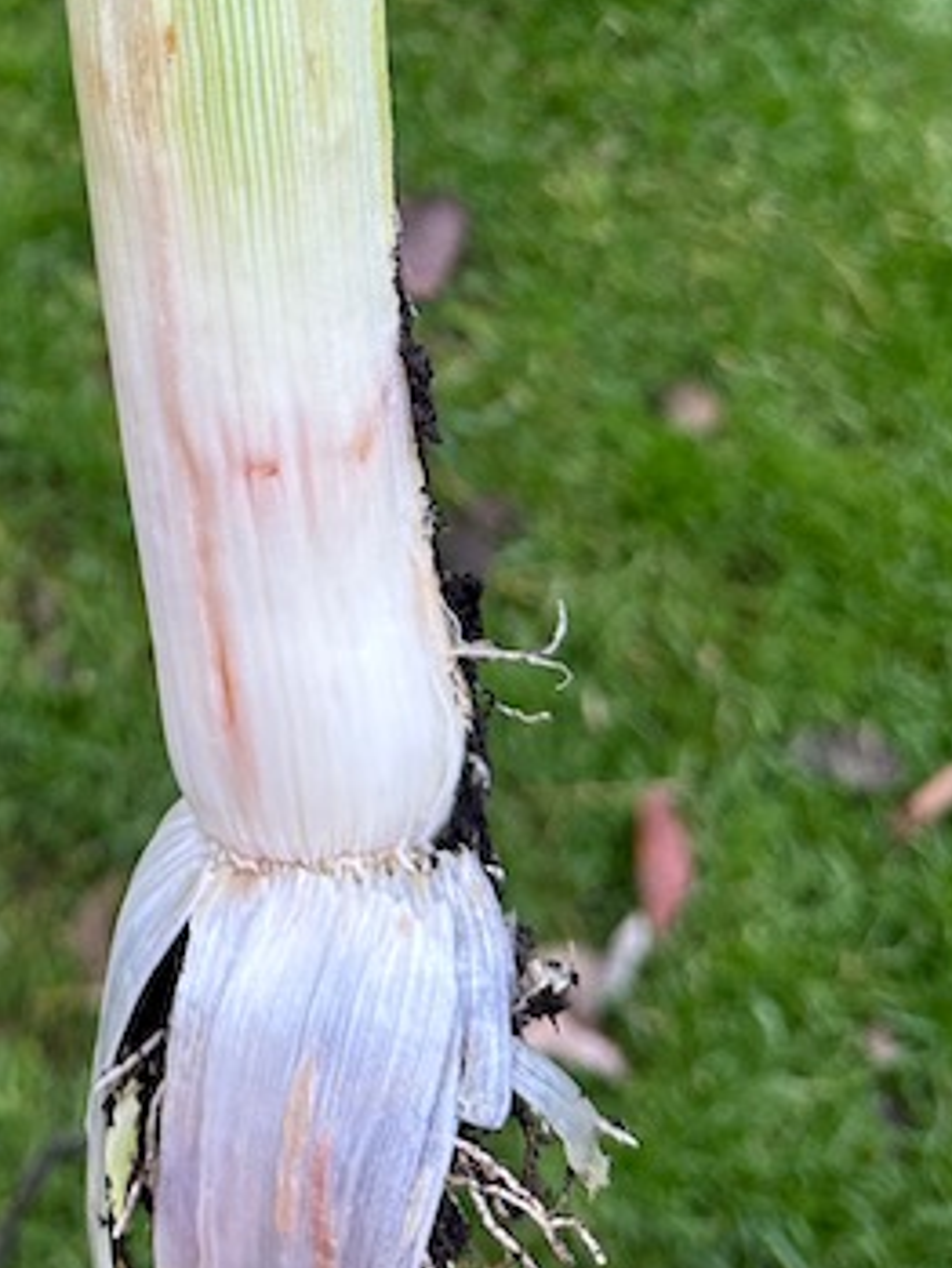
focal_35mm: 55
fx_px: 2016
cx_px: 36
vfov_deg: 32.7
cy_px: 69
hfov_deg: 25.5
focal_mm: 6.86
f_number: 1.78
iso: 250
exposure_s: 1/84
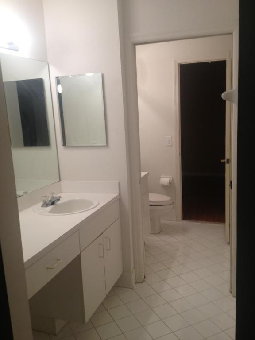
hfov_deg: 40.7
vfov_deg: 52.6
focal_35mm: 35
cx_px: 128
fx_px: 344
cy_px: 170
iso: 50
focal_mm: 4.28
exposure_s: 1/30
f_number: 2.4
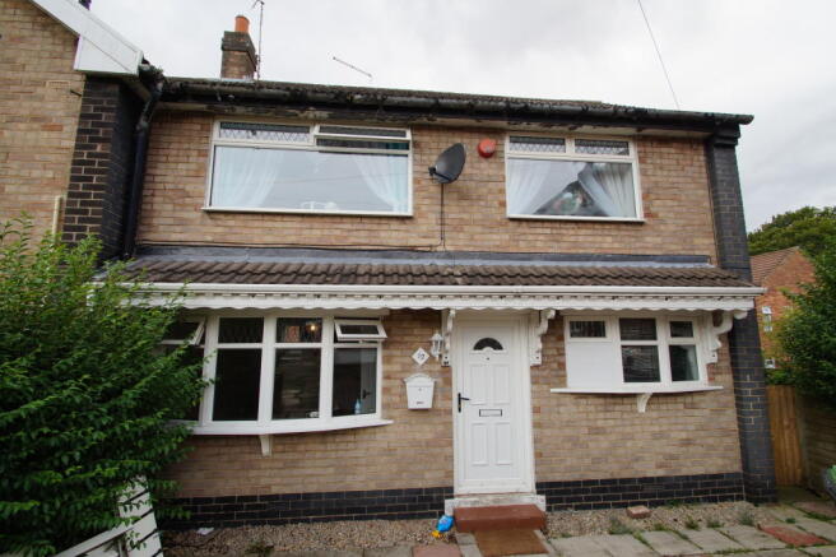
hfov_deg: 100.4
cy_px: 278
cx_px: 418
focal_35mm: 15
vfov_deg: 77.3
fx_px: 348
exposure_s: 1/125
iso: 100
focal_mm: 10
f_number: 8
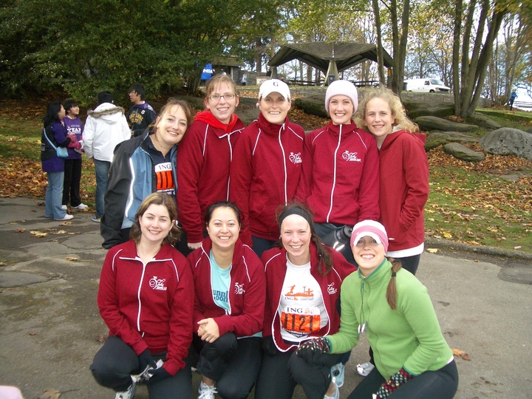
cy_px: 200
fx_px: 538
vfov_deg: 40.7
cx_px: 266
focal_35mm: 35
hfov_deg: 52.6
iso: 100
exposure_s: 1/250
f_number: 2.6
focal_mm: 5.8
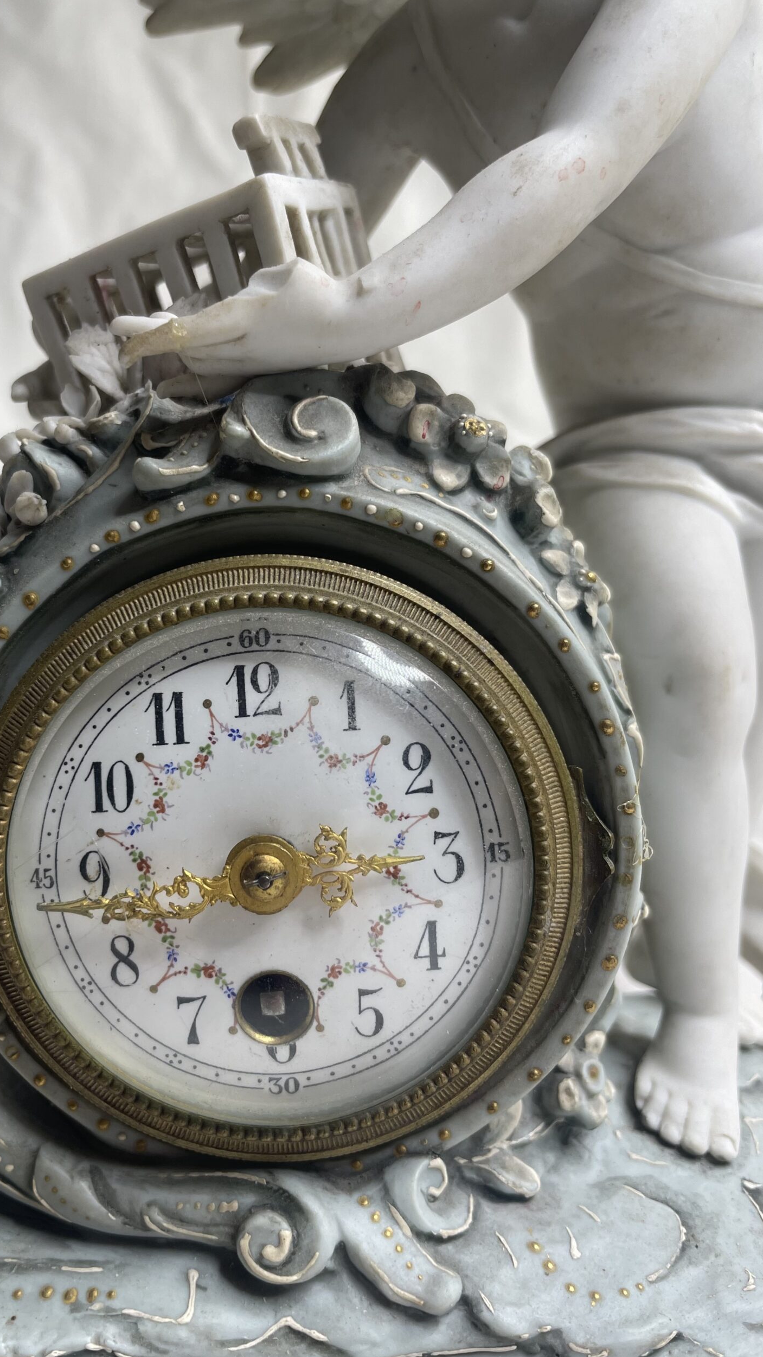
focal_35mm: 29
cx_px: 254
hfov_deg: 39.7
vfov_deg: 66.1
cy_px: 691
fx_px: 1043
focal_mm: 4.2
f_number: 1.6
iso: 40
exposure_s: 1/121
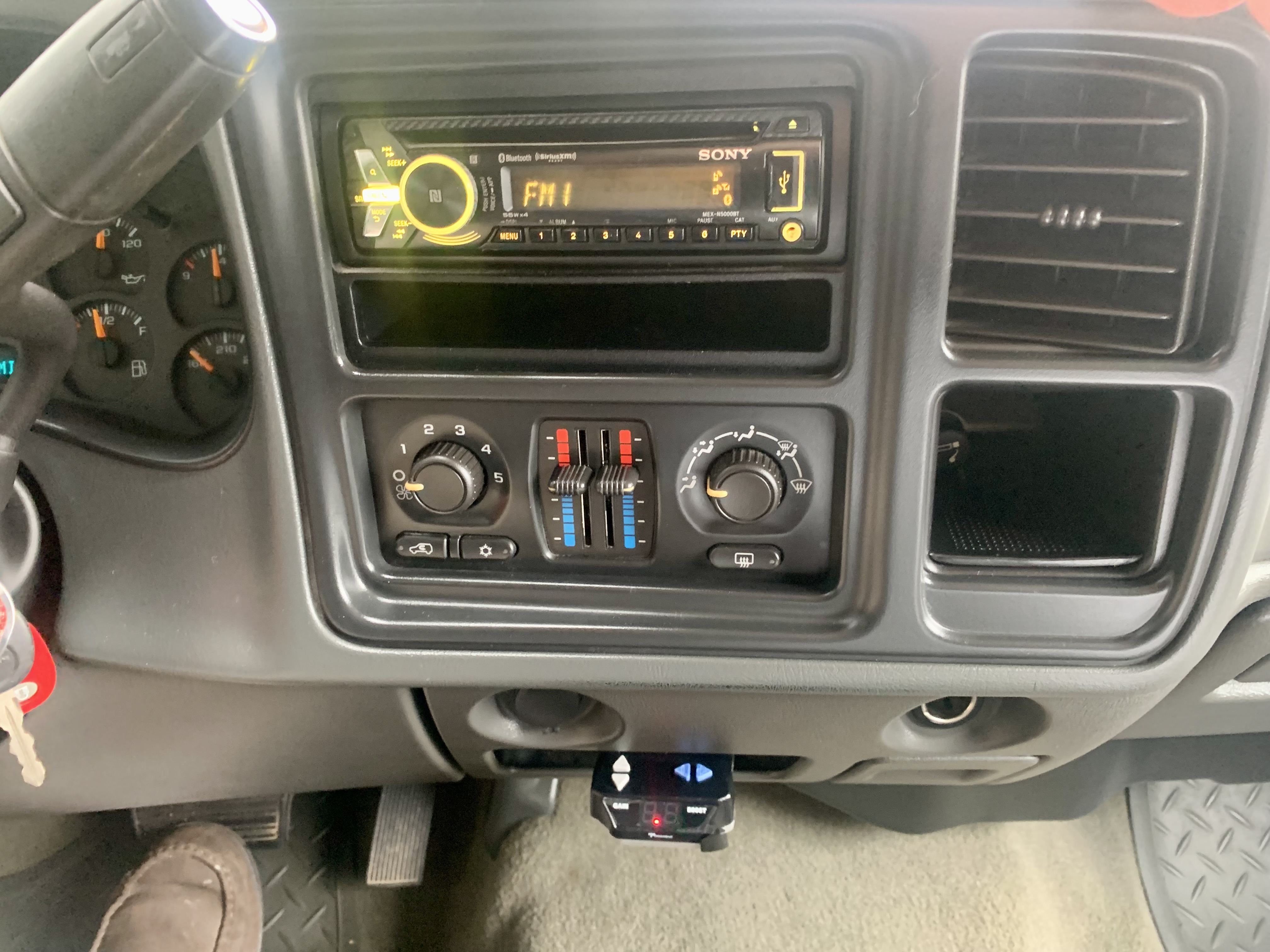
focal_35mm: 26
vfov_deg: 53.1
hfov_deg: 67.3
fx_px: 954
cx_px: 635
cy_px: 476
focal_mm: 4.25
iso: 400
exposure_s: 1/38
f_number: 1.8
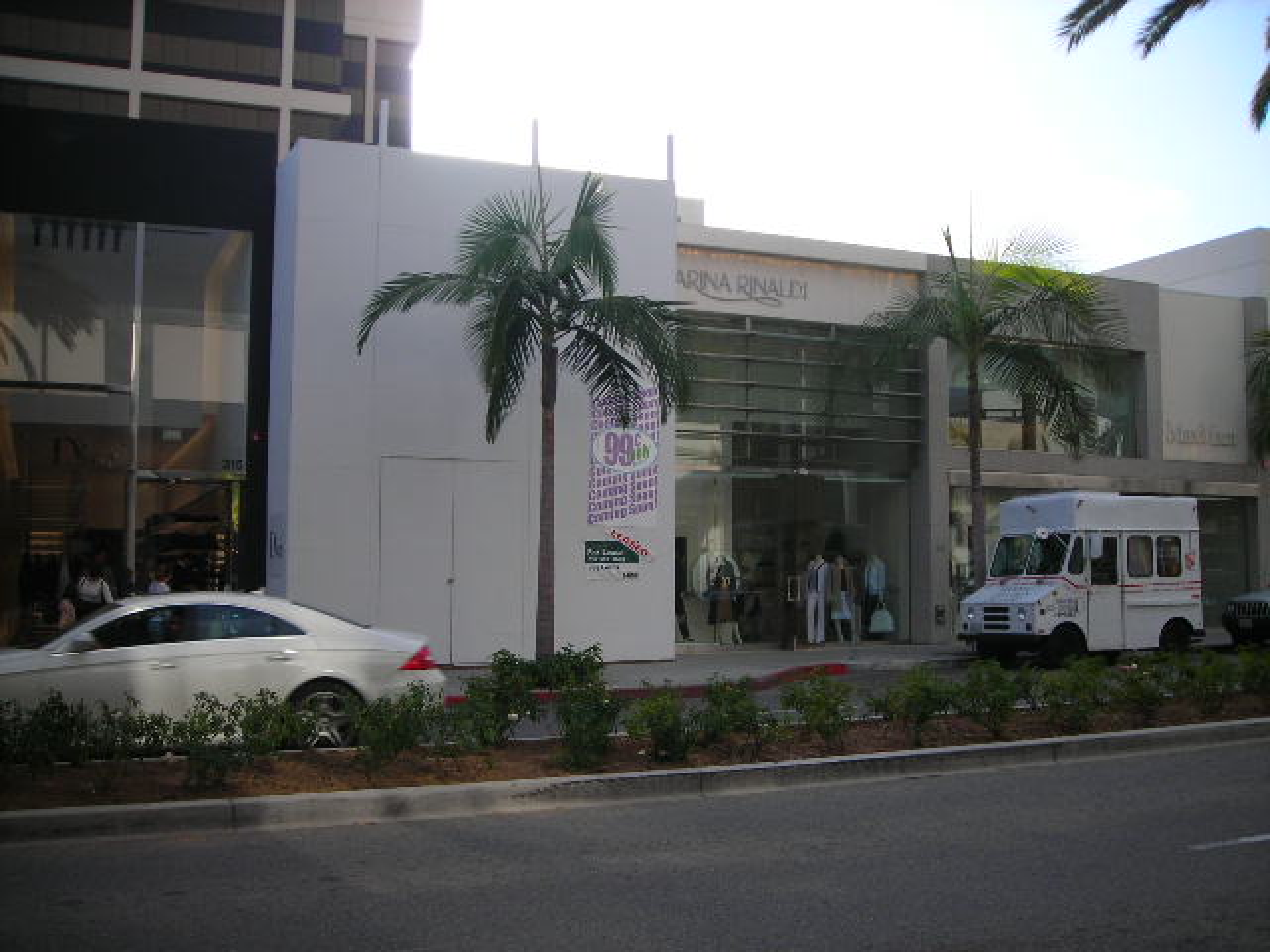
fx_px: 1394
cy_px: 476
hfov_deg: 49.0
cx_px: 635
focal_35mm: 38
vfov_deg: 37.7
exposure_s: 1/144
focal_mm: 6.3
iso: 50
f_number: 6.4
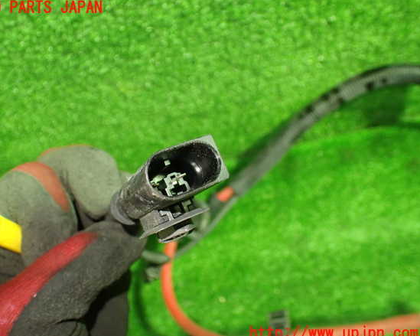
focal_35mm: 32
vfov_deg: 45.8
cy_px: 171
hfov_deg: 55.6
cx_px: 193
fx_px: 398
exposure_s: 1/50
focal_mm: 5.4
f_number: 2.3
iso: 800
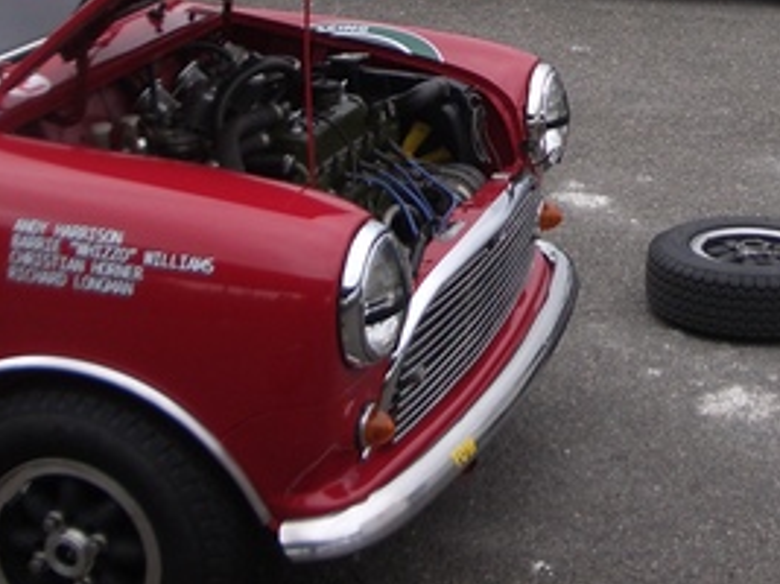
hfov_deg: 23.2
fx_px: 1892
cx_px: 529
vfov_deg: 17.0
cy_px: -50
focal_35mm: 84
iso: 80
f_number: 2.6
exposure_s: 1/320
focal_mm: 5.8
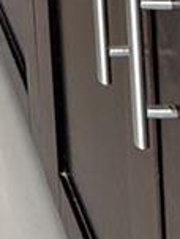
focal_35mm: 111
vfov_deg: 11.5
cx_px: -287
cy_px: -450
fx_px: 766
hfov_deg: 10.8
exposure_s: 1/120
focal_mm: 2.22
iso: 160
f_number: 2.2
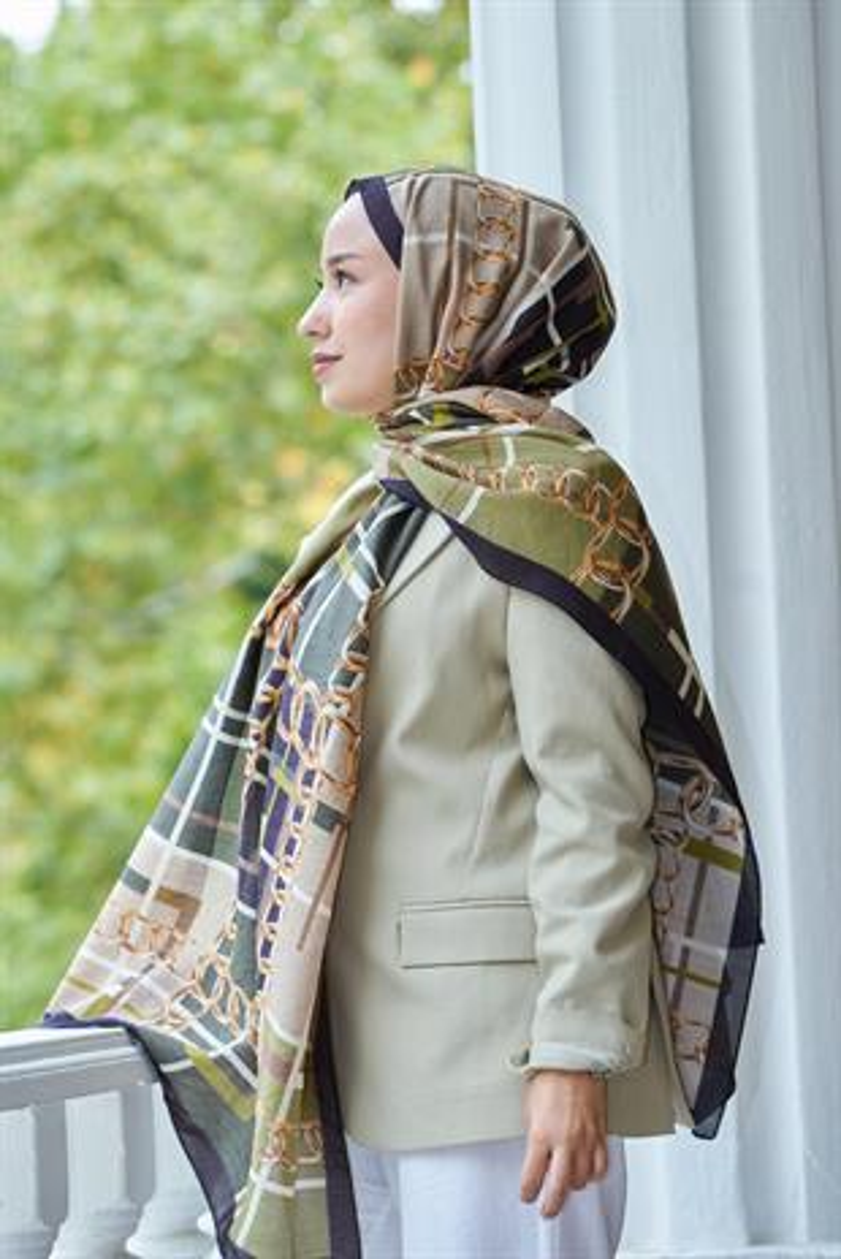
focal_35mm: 120
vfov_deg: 17.1
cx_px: 420
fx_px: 4198
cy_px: 630
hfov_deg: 11.4
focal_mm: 120
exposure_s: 1/125
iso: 800
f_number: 5
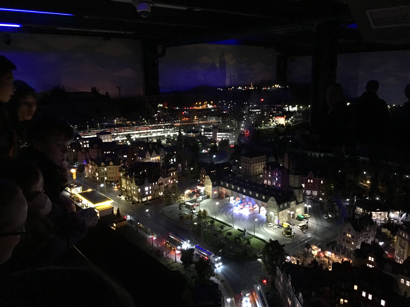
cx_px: 205
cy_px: 154
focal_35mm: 29
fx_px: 343
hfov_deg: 61.7
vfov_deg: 48.2
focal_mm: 4.15
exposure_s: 1/4
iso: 250
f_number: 2.2
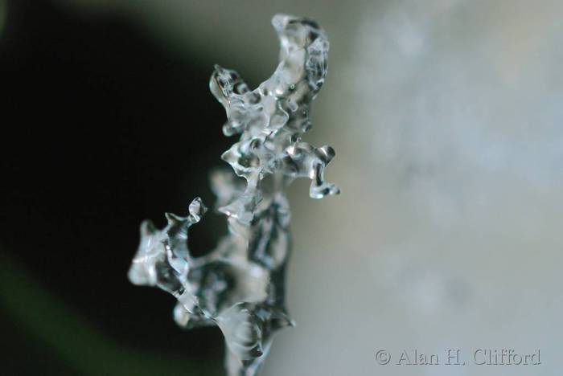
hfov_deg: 22.6
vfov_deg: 15.2
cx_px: 282
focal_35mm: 90
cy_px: 188
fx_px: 1409
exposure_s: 1/320
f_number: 4.8
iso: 1600
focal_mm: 60
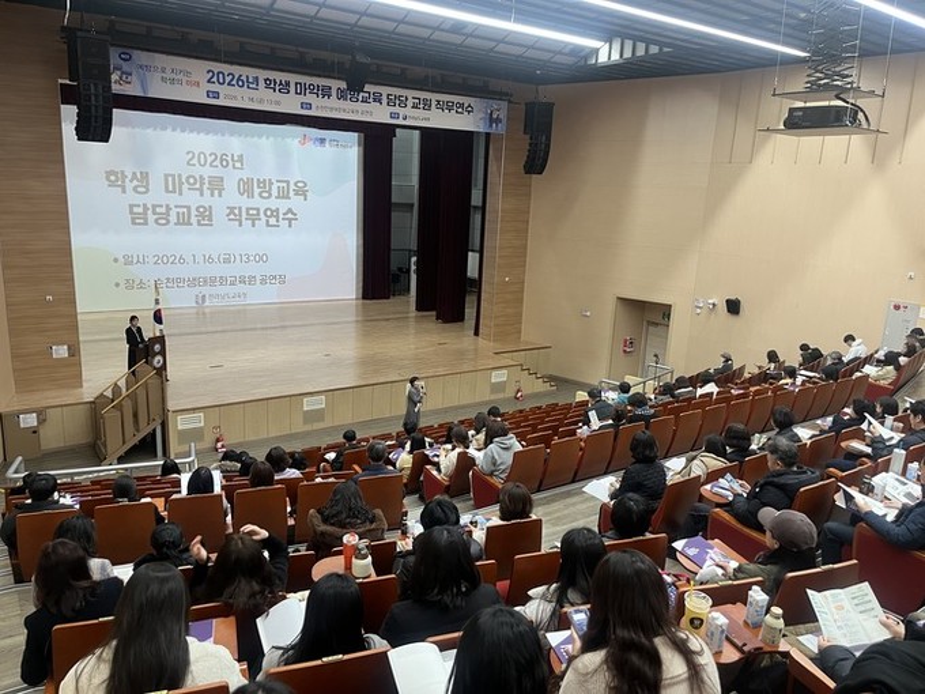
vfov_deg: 53.1
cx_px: 462
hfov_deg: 67.3
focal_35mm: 26
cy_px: 347
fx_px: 695
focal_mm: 5.1
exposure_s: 1/60
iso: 250
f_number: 1.6
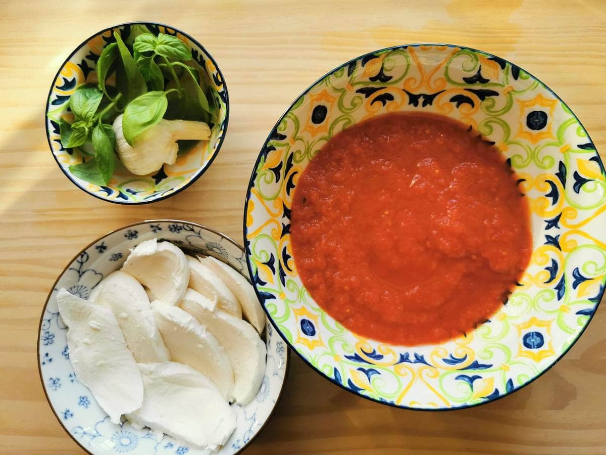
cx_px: 303
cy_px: 228
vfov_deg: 51.4
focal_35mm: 27
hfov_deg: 65.3
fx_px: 473
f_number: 1.6
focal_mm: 5.56
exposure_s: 1/135
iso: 50
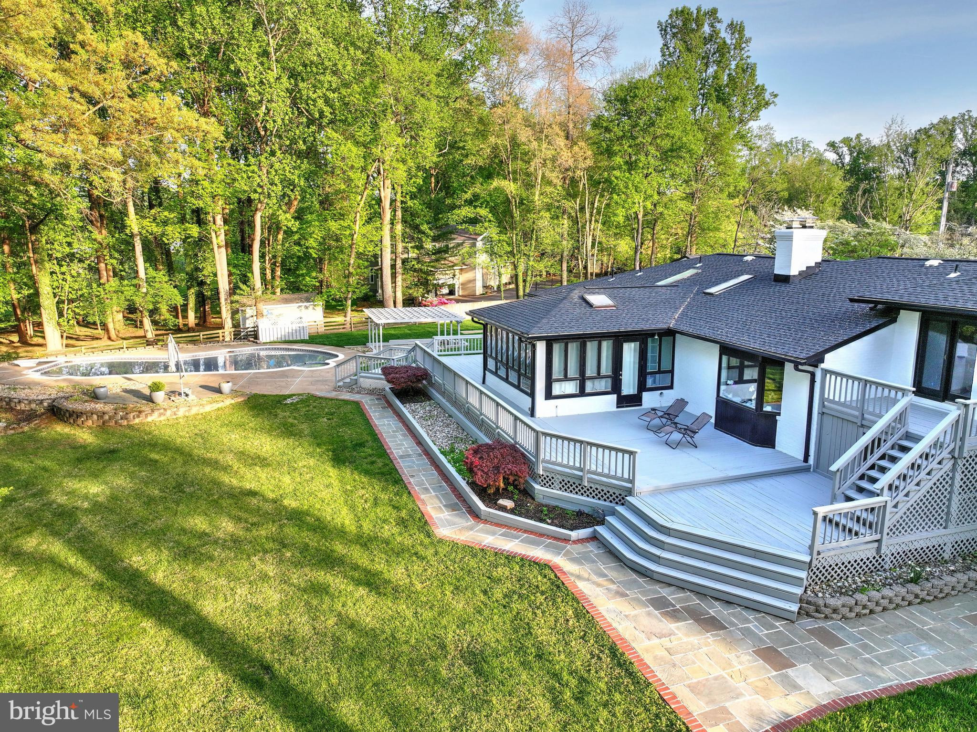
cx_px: 488
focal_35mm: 24
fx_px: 677
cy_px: 366
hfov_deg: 71.6
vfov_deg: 56.8
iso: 140
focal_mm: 12.3
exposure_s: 1/640
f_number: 2.8
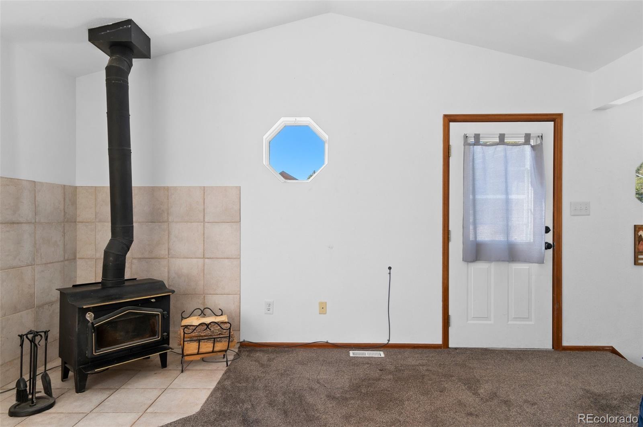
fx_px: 392
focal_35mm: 22
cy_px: 214
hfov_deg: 78.6
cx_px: 322
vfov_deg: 57.1
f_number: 8
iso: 400
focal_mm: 22
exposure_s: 1/40
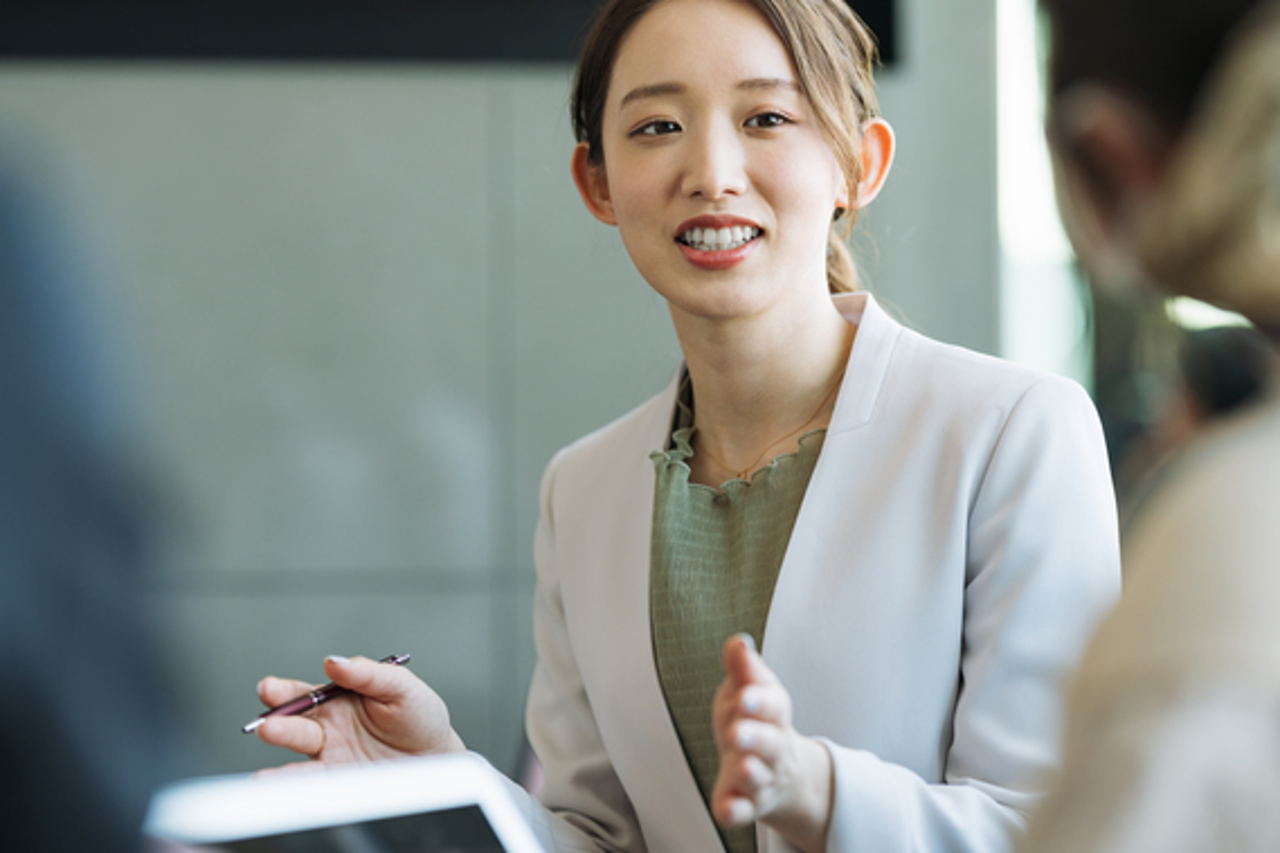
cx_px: 675
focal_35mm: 118
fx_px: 4194
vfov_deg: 11.6
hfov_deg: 17.4
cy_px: 403
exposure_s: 1/200
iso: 200
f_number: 2
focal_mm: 105
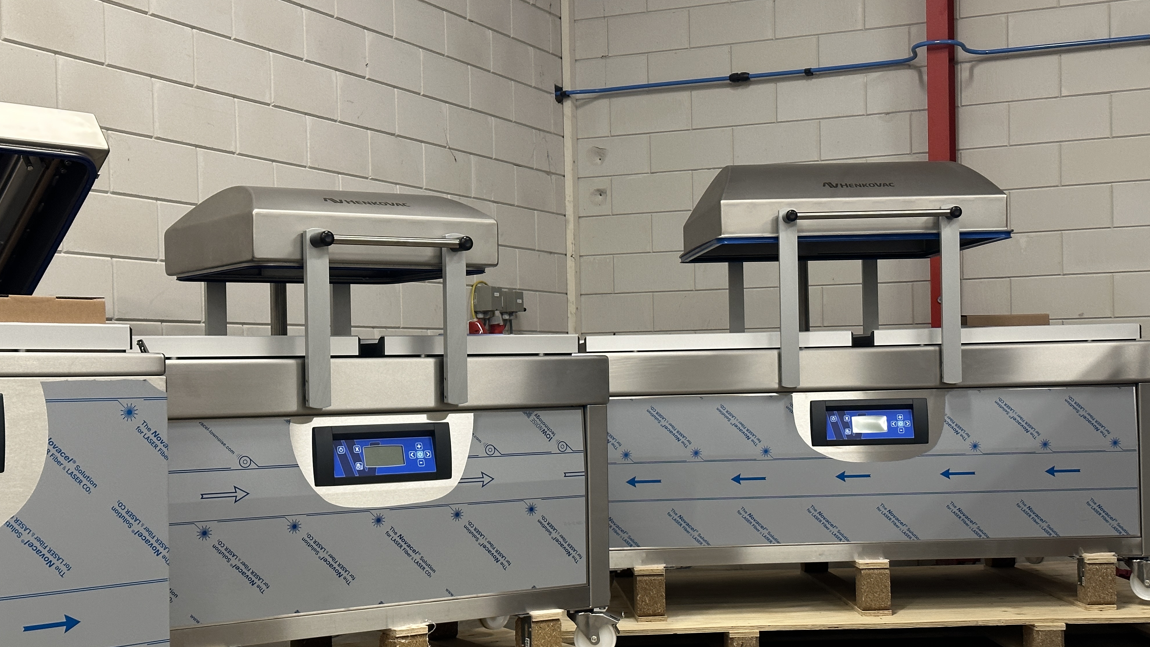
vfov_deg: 22.6
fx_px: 1616
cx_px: 579
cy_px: 383
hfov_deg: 39.2
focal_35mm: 53
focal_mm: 6.86
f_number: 1.78
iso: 200
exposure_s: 1/33
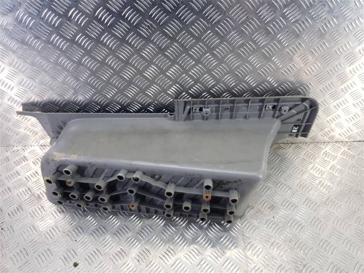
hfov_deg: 67.3
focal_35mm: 26
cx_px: 182
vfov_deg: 53.1
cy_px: 136
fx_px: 273
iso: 100
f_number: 1.7
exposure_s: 1/100
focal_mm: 4.3
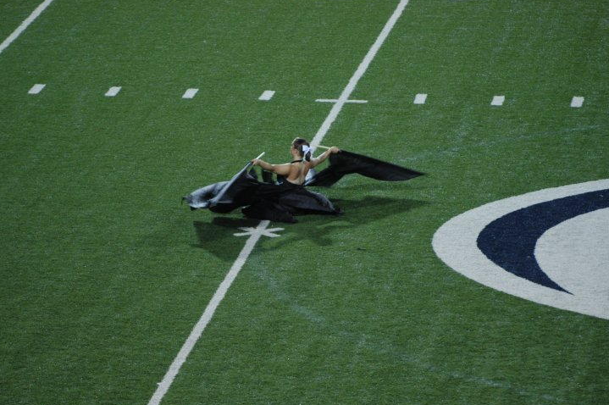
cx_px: 285
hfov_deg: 6.2
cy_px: 221
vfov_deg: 4.1
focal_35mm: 334
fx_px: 5645
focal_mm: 200
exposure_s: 1/60
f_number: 2.8
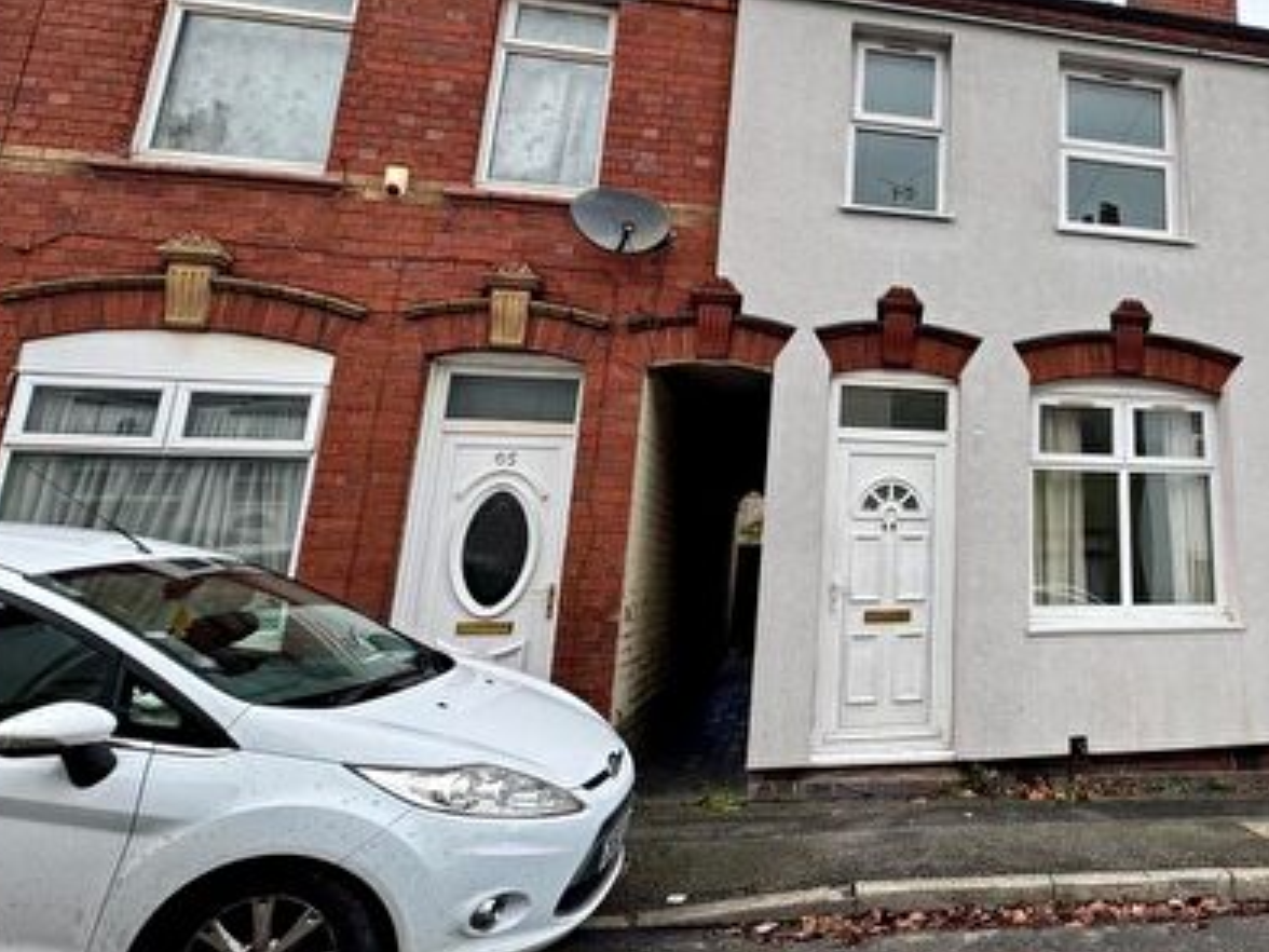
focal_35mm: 25
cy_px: 355
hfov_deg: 62.9
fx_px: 916
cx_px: 1033
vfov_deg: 54.2
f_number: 2.2
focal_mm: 2.22
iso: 40
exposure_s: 1/307
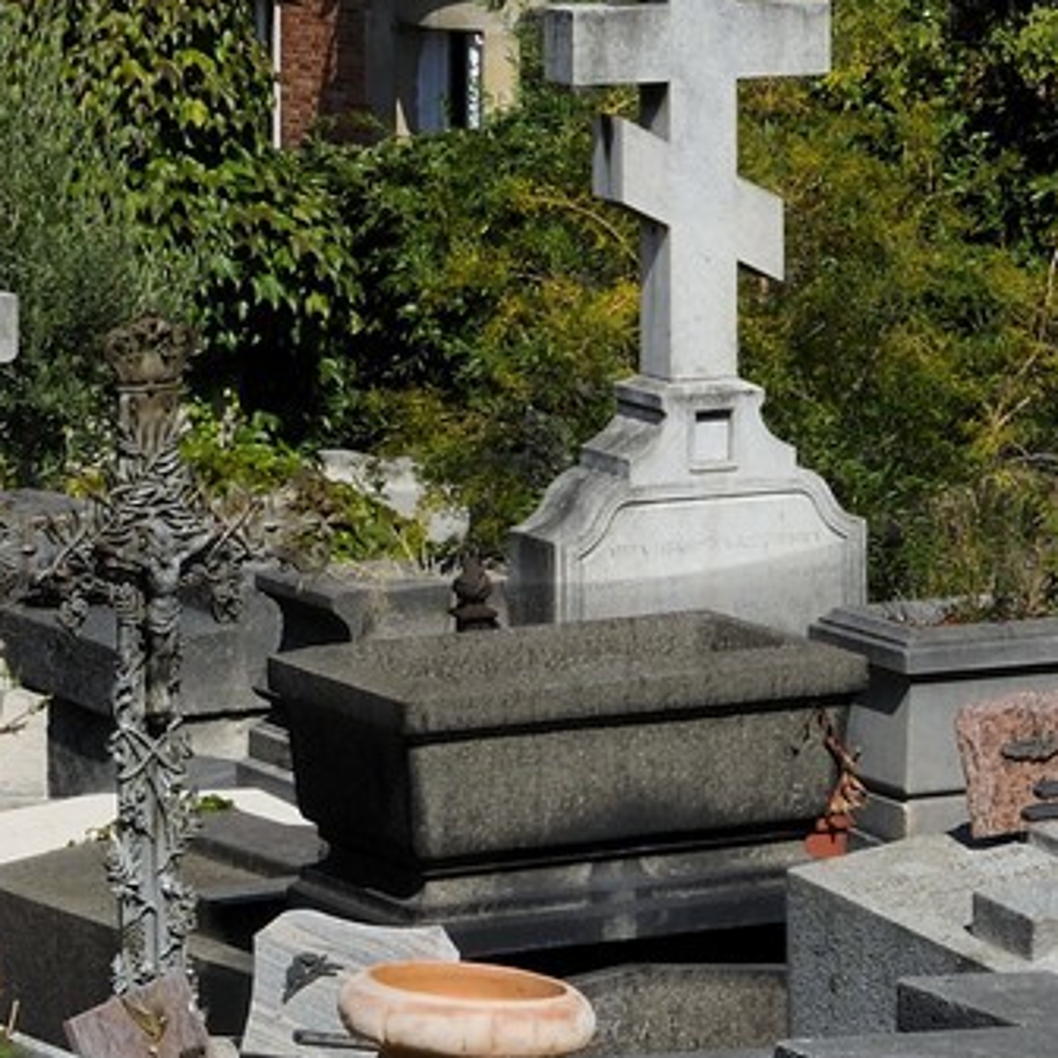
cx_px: 516
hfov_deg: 8.3
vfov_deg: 8.1
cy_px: -570
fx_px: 7262
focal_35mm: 210
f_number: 16
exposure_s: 1/160
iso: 200
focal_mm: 52
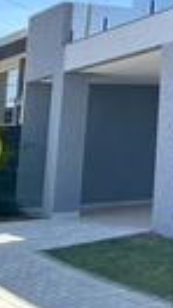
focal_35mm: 103
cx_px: 486
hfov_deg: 9.6
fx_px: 842
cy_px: -44
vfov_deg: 19.7
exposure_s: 1/1862
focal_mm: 5.1
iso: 50
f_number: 1.6
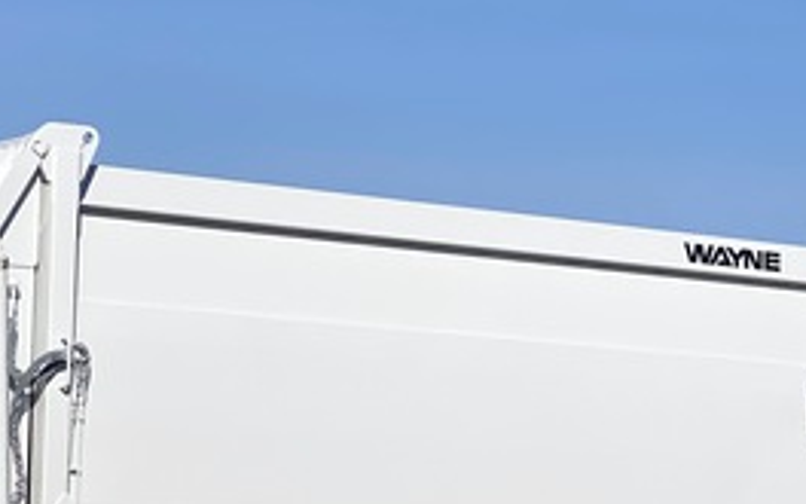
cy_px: 307
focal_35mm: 163
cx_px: 574
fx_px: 3580
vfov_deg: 8.0
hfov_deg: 12.8
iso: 25
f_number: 2
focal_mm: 6
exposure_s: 1/5319
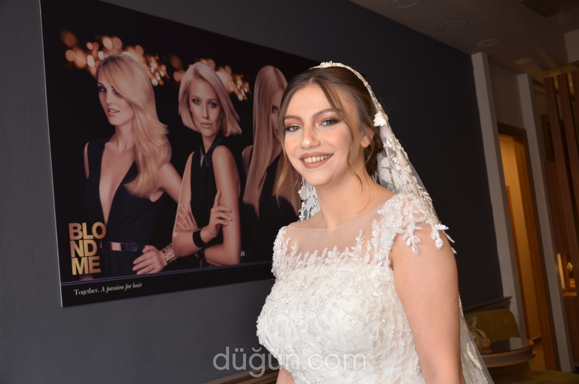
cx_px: 290
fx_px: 626
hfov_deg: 49.6
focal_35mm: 39
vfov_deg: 34.1
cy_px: 192
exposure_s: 1/80
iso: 400
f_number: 4
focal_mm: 26
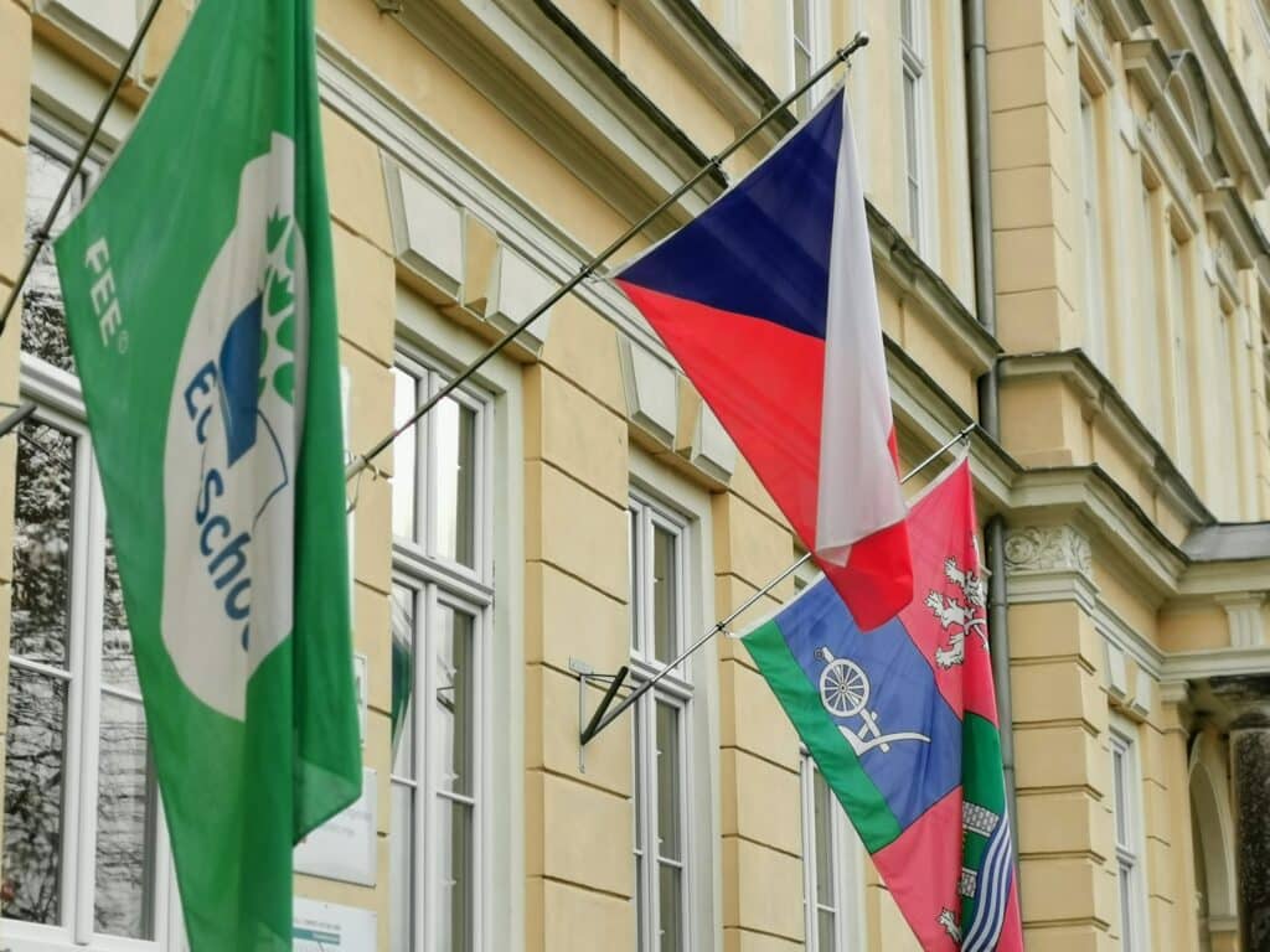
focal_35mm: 81
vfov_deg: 18.2
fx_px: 2972
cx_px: 635
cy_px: 476
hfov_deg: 24.1
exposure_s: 1/429
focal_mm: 5.56
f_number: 4
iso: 50
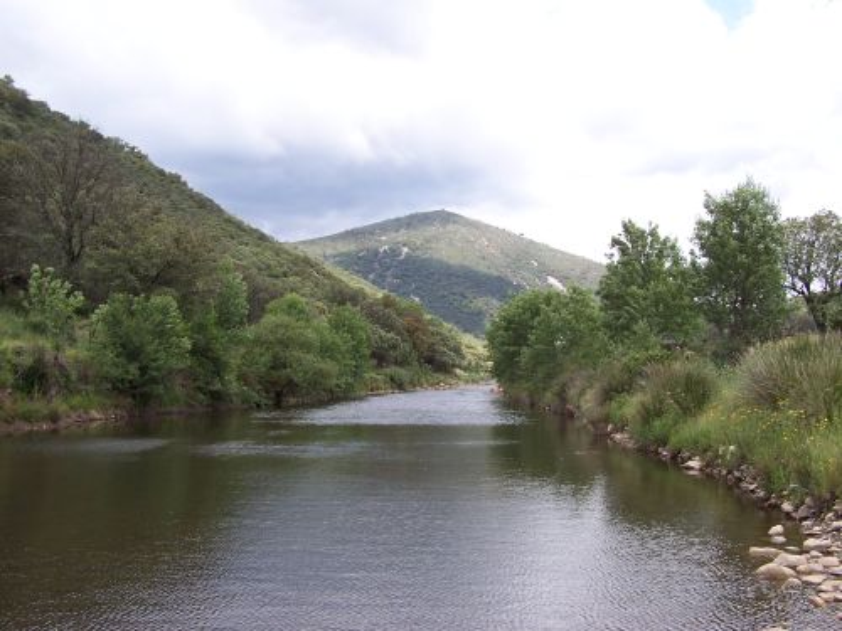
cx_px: 421
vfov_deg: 37.7
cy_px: 316
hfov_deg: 49.0
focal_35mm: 38
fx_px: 924
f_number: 4
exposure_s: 1/350
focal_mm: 6.3
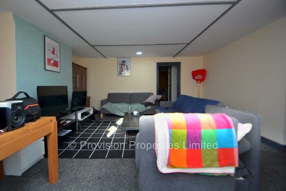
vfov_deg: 77.4
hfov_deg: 100.3
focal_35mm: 15
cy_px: 96
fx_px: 119
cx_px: 143
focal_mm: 10
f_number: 4
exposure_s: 1/60
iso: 400
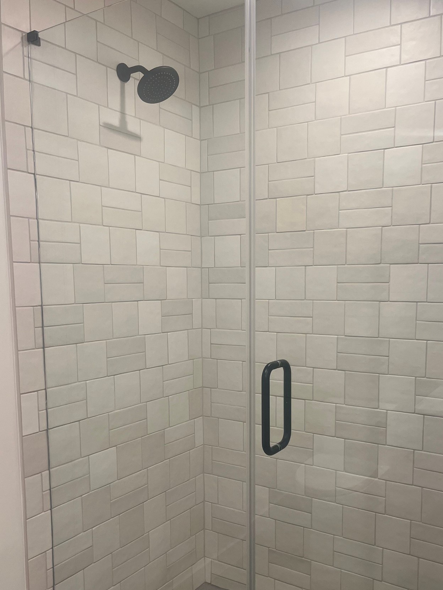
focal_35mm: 32
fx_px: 546
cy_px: 346
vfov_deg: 56.5
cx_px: 250
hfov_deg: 44.1
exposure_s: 1/120
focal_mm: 5.1
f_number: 1.6
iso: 100
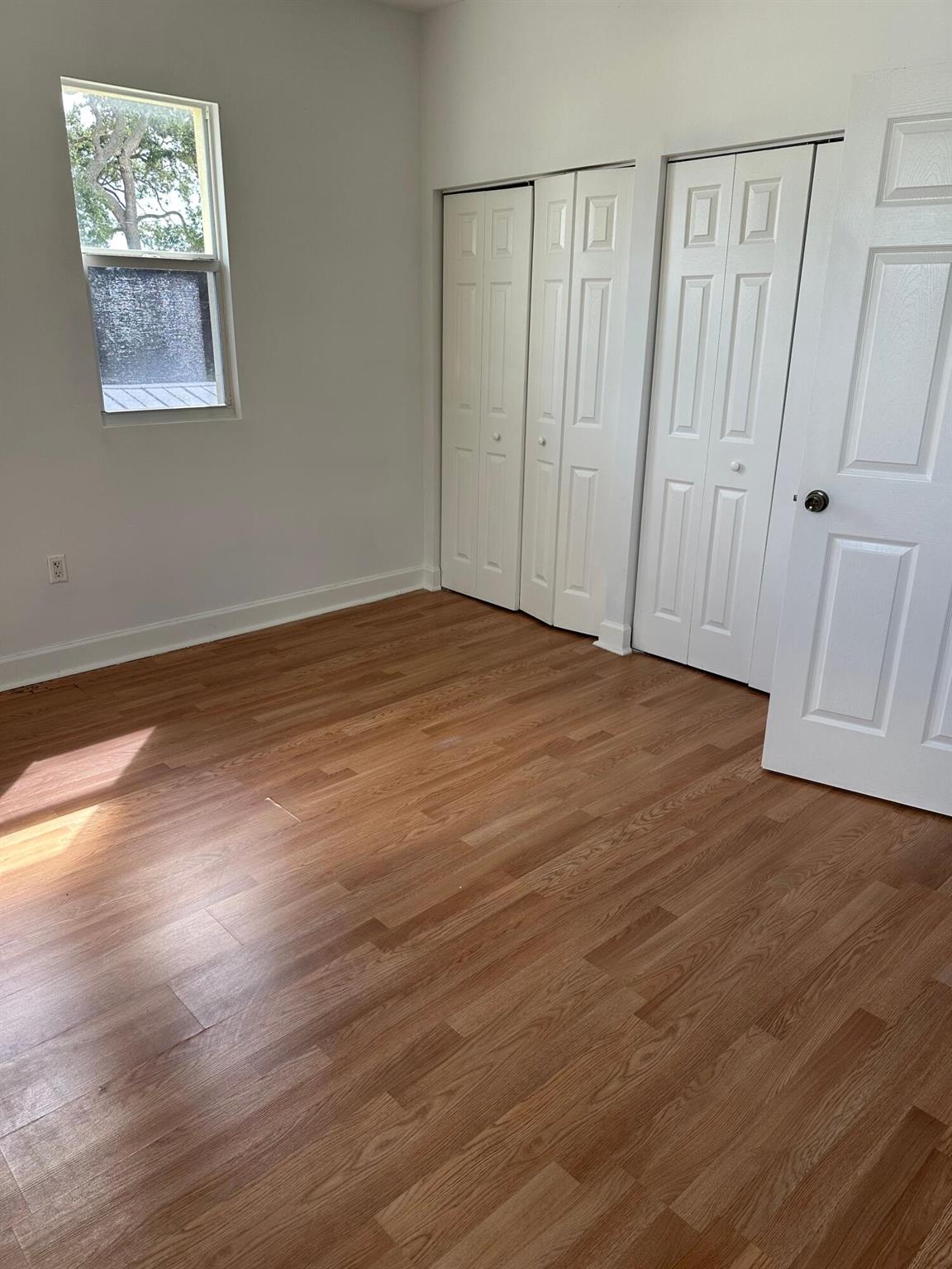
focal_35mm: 24
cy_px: 634
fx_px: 880
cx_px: 476
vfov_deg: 71.6
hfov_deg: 56.8
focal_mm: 6.86
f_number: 1.78
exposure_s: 1/174
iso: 80
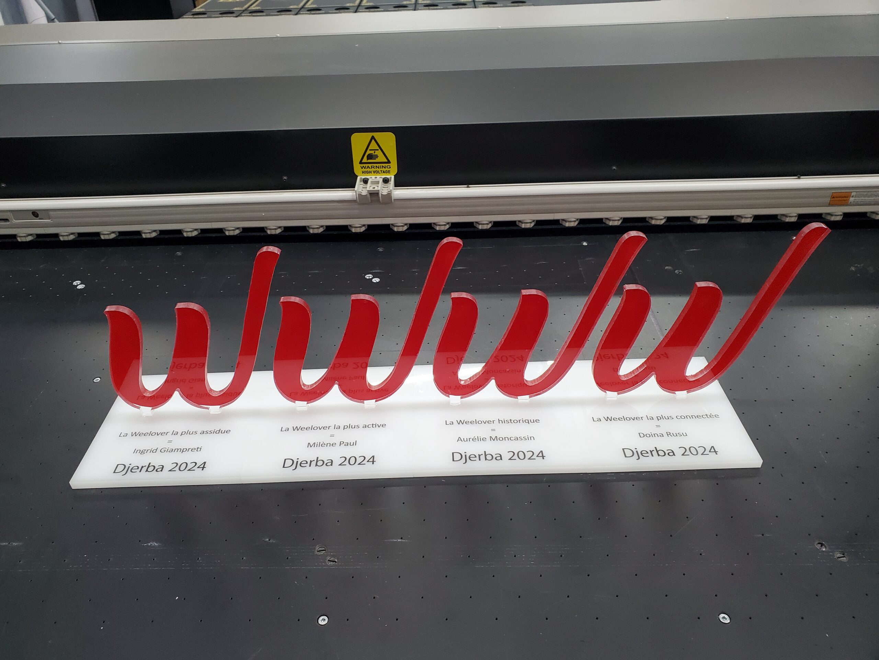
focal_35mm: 26
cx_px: 440
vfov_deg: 53.1
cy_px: 330
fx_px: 660
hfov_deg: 67.3
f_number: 2.4
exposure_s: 1/50
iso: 320
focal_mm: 4.3
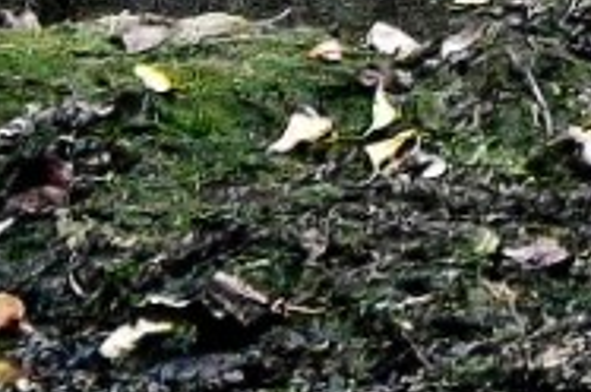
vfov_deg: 0.9
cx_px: 2200
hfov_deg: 1.4
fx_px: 24566
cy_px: -752
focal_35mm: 1499
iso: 4000
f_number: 8
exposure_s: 1/2000
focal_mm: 200
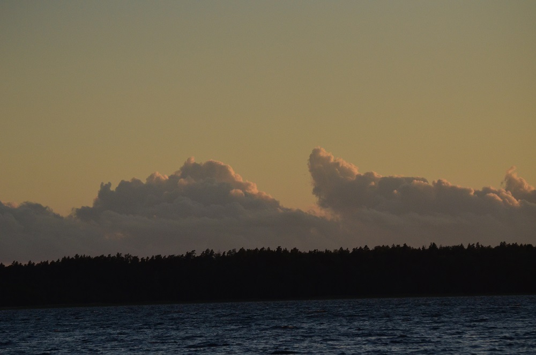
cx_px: 268
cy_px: 178
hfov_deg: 8.9
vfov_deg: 5.9
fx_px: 3454
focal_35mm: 232
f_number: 4.8
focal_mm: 155
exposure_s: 1/8000
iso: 900
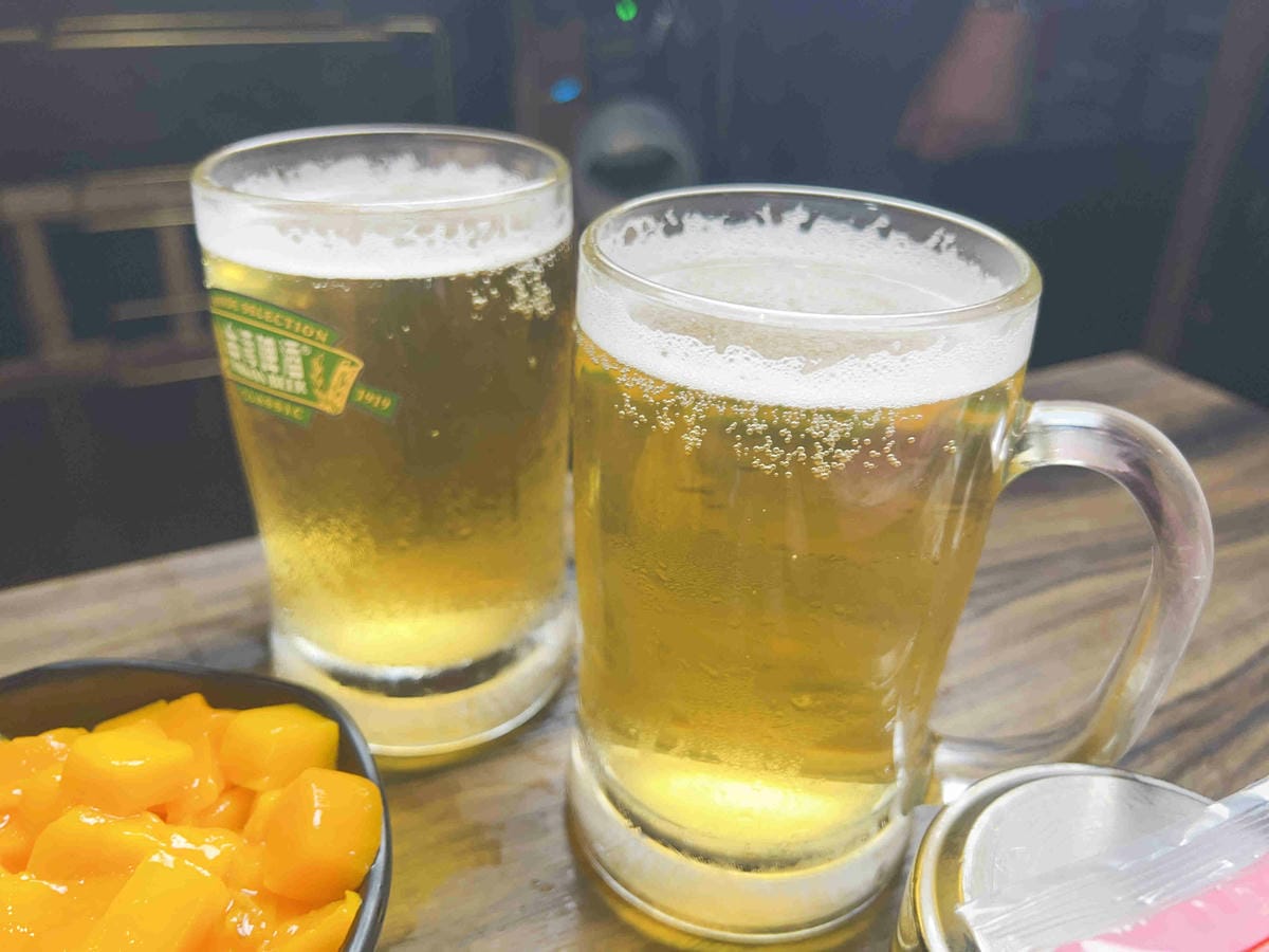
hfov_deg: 67.3
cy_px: 476
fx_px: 953
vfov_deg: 53.1
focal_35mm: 26
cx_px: 634
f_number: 1.5
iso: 80
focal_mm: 5.7
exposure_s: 1/120
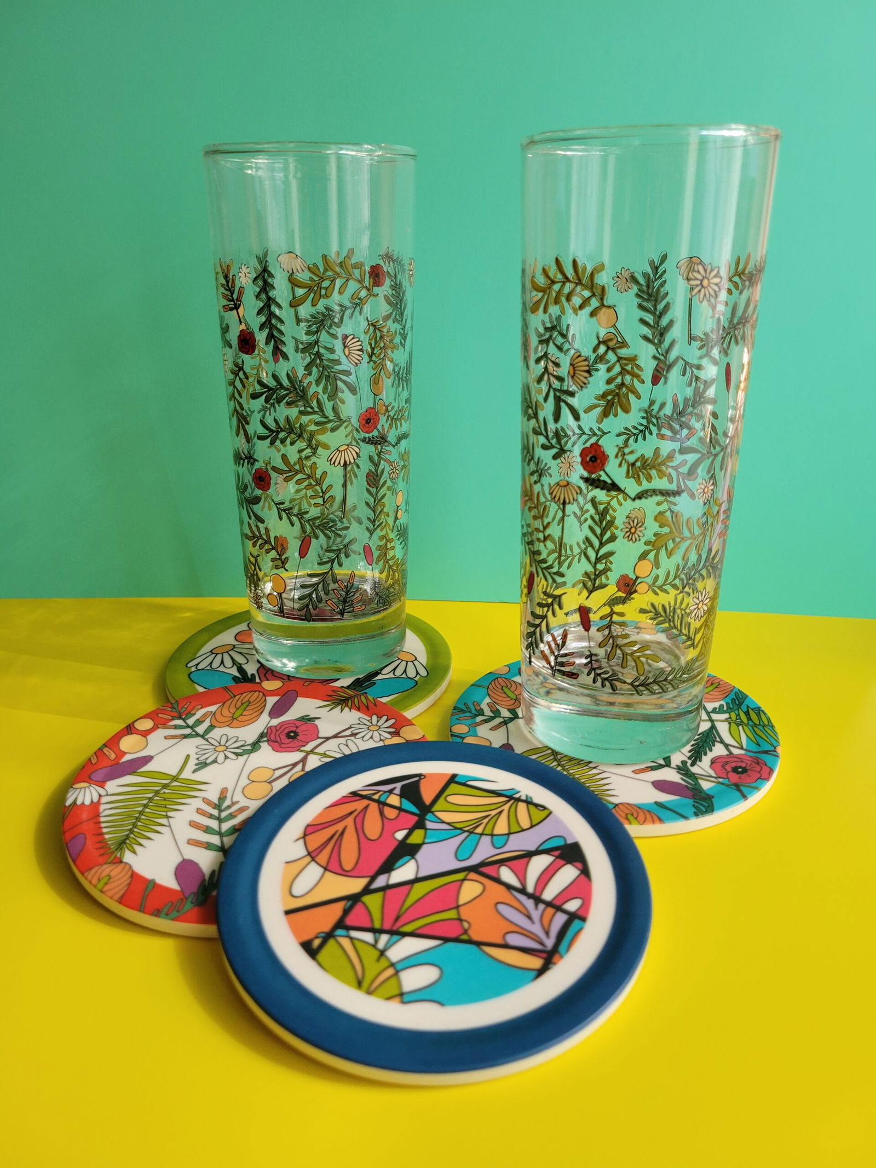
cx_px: 438
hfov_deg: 53.1
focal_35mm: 26
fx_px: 877
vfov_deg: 67.3
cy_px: 584
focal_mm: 5.4
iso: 160
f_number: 1.8
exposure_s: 1/120
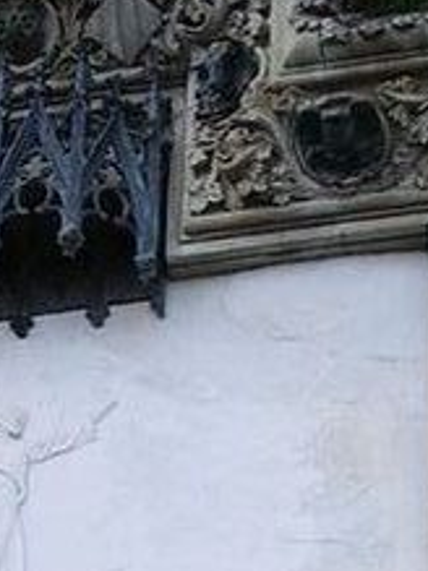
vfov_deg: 10.8
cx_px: 107
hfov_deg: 8.4
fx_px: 2904
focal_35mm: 176
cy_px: 897
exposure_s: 1/125
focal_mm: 6.8
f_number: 4.6
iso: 50
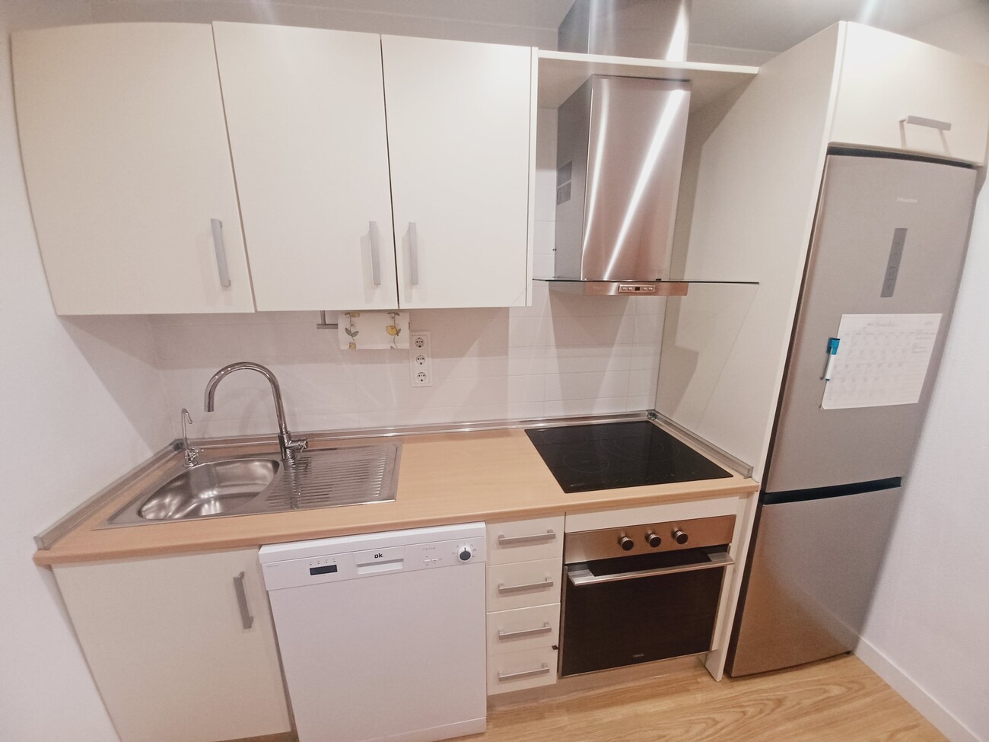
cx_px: 494
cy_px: 371
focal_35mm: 13
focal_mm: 1.42
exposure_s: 1/33
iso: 125
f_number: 2.2
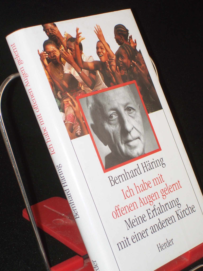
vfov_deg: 19.3
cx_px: 102
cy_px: 136
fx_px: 798
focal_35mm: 102
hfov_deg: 14.5
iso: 80
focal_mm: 16.8
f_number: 4.6
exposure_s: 1/100
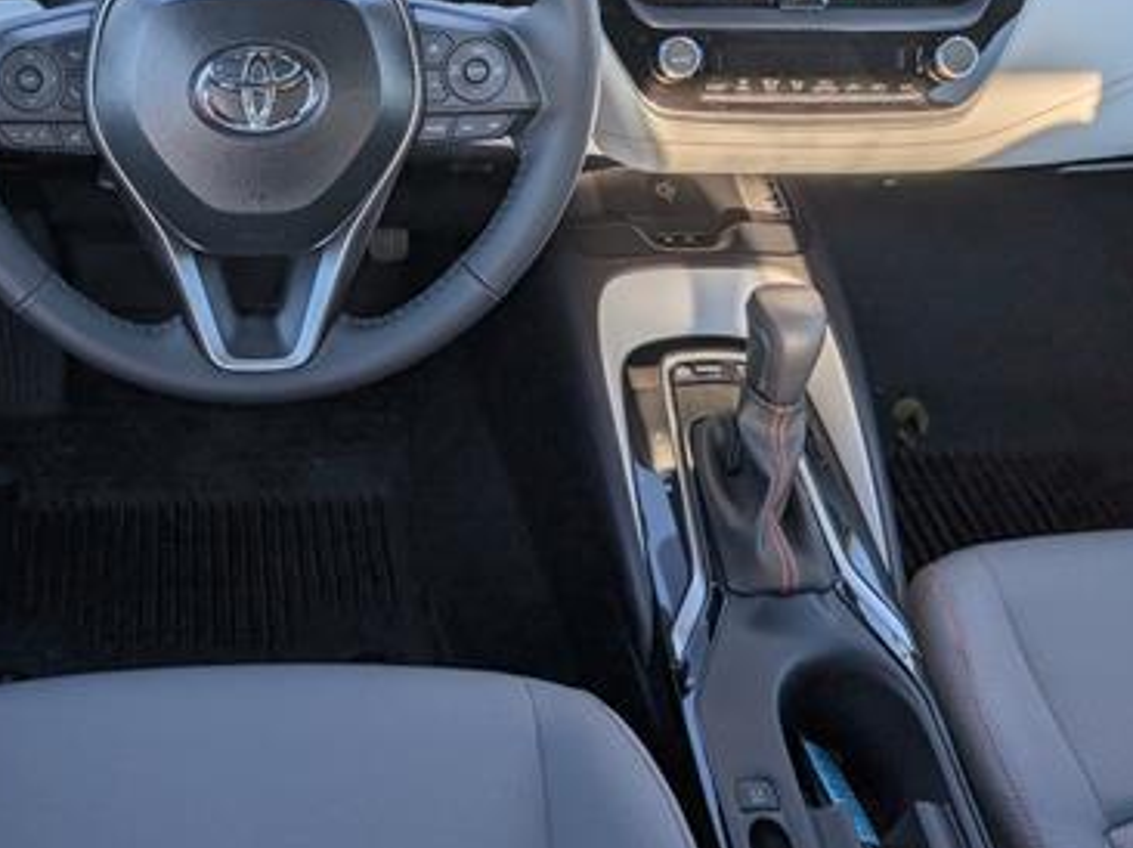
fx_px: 1374
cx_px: 260
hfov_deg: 43.2
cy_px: 303
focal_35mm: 42
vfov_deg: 34.1
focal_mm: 6.9
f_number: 1.68
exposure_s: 1/1111
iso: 19
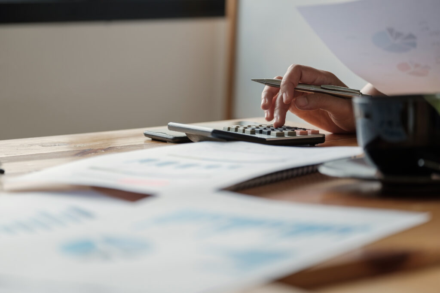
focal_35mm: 95
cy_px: 146
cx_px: 220
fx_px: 1161
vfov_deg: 14.4
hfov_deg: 21.5
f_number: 2.8
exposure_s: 1/200
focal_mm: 63.4
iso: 200
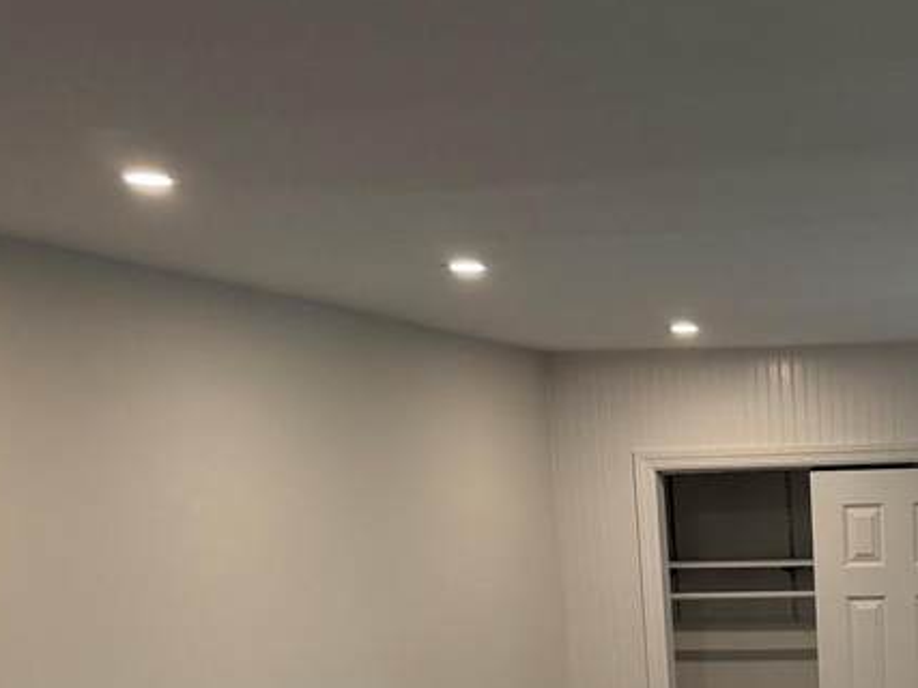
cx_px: 974
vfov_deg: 19.0
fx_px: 1909
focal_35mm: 72
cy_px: 884
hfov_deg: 25.4
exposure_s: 1/167
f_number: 1.78
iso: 160
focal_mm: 6.76
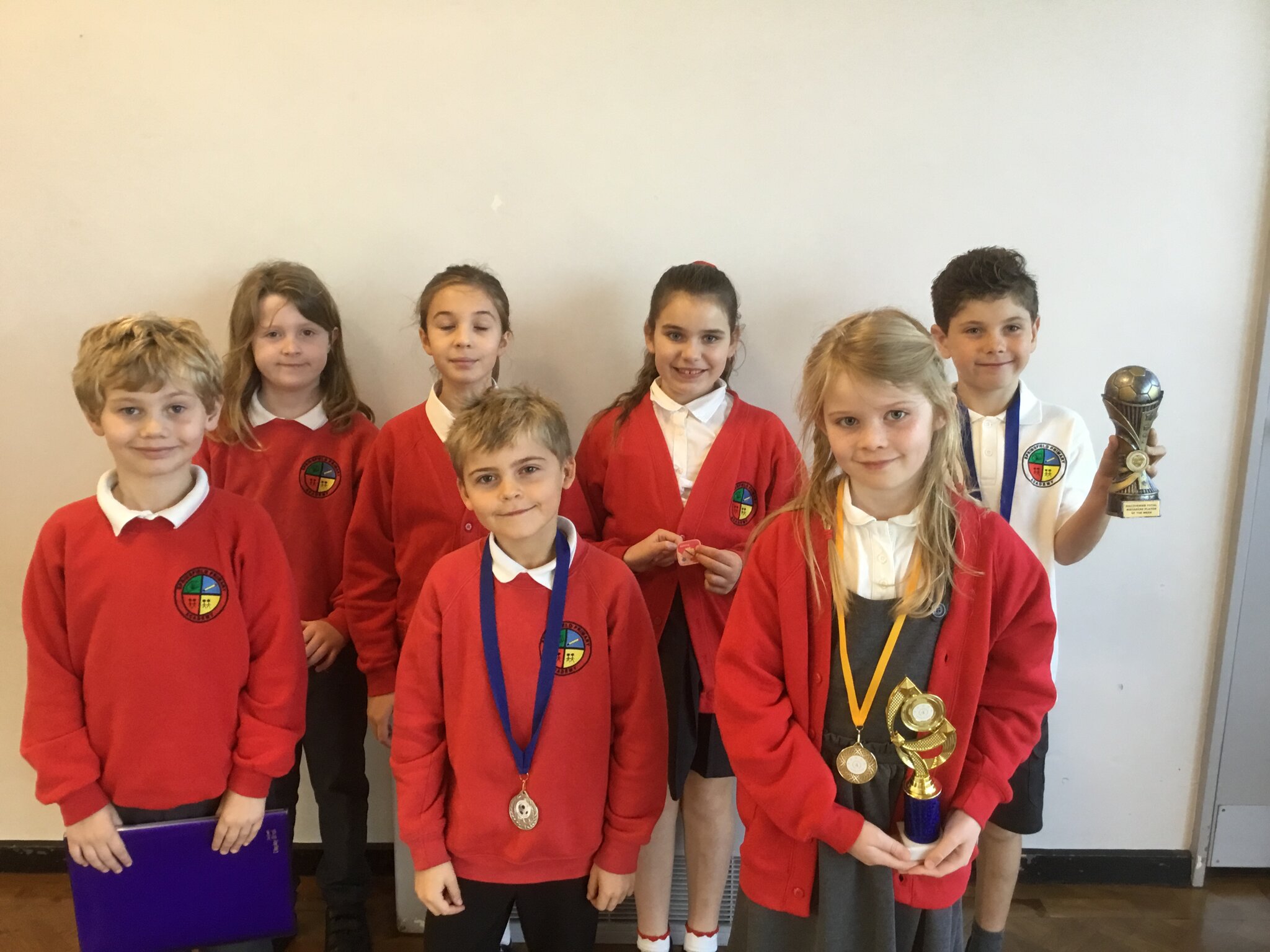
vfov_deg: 45.4
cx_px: 635
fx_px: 1137
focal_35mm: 31
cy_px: 476
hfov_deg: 58.4
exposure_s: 1/33
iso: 125
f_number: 2.4
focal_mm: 3.3
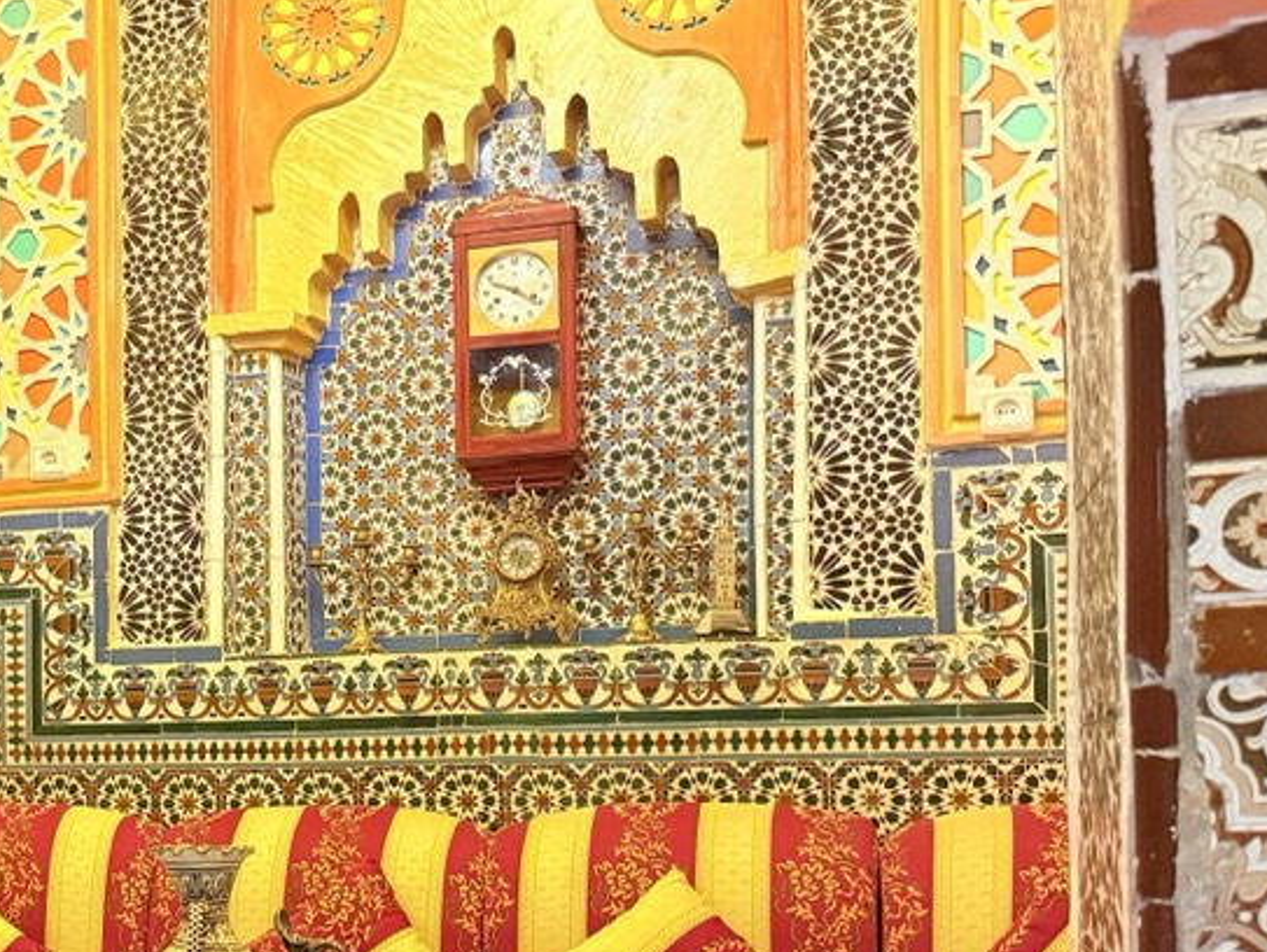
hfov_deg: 34.4
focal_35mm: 53
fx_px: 1941
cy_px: 728
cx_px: 154
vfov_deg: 27.1
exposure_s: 1/50
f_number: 1.78
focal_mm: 6.76
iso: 640
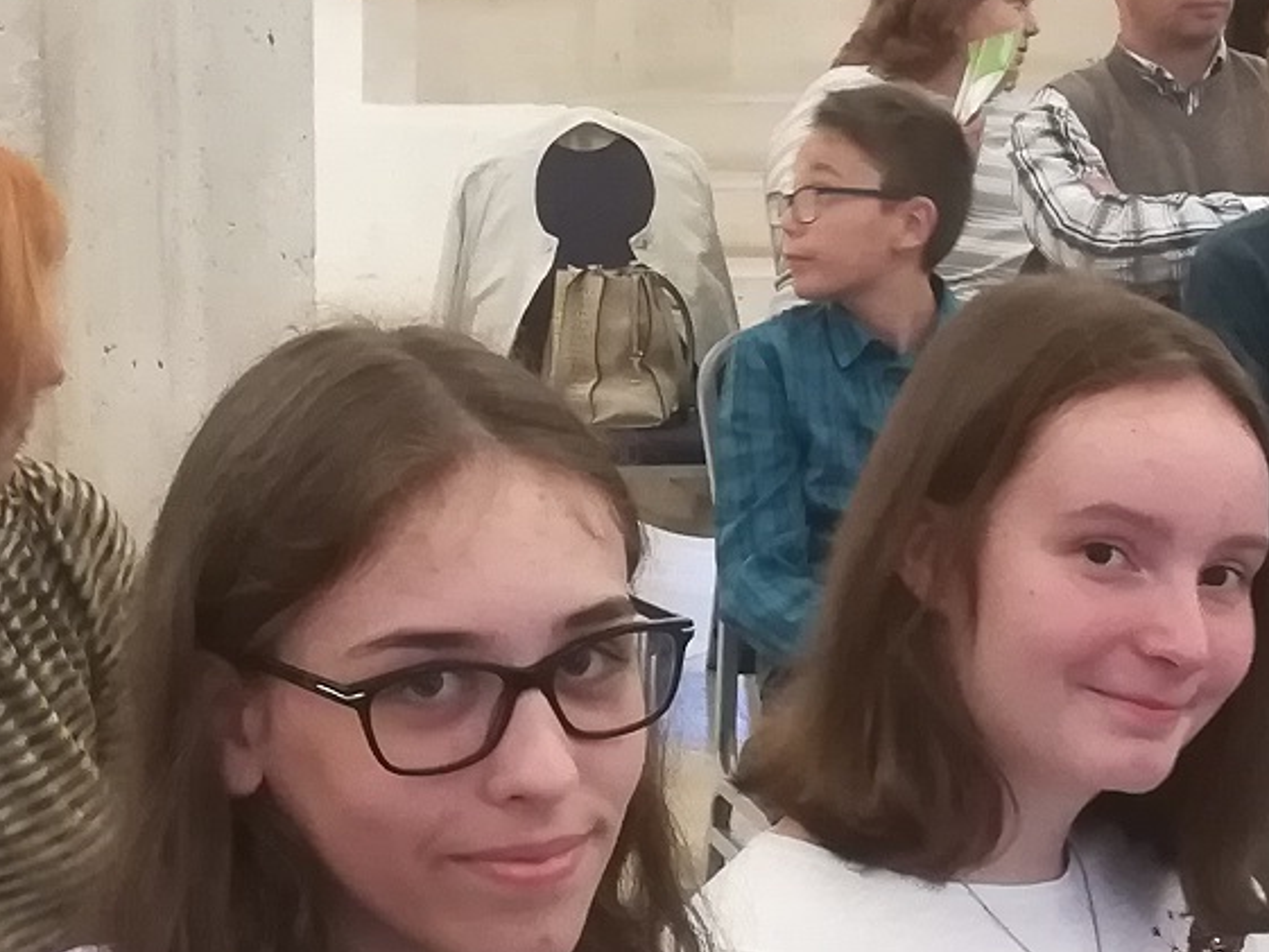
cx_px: 661
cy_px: 599
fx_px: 3630
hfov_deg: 19.8
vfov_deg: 14.9
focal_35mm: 99
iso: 400
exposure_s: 1/25
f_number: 2.2
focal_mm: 3.83
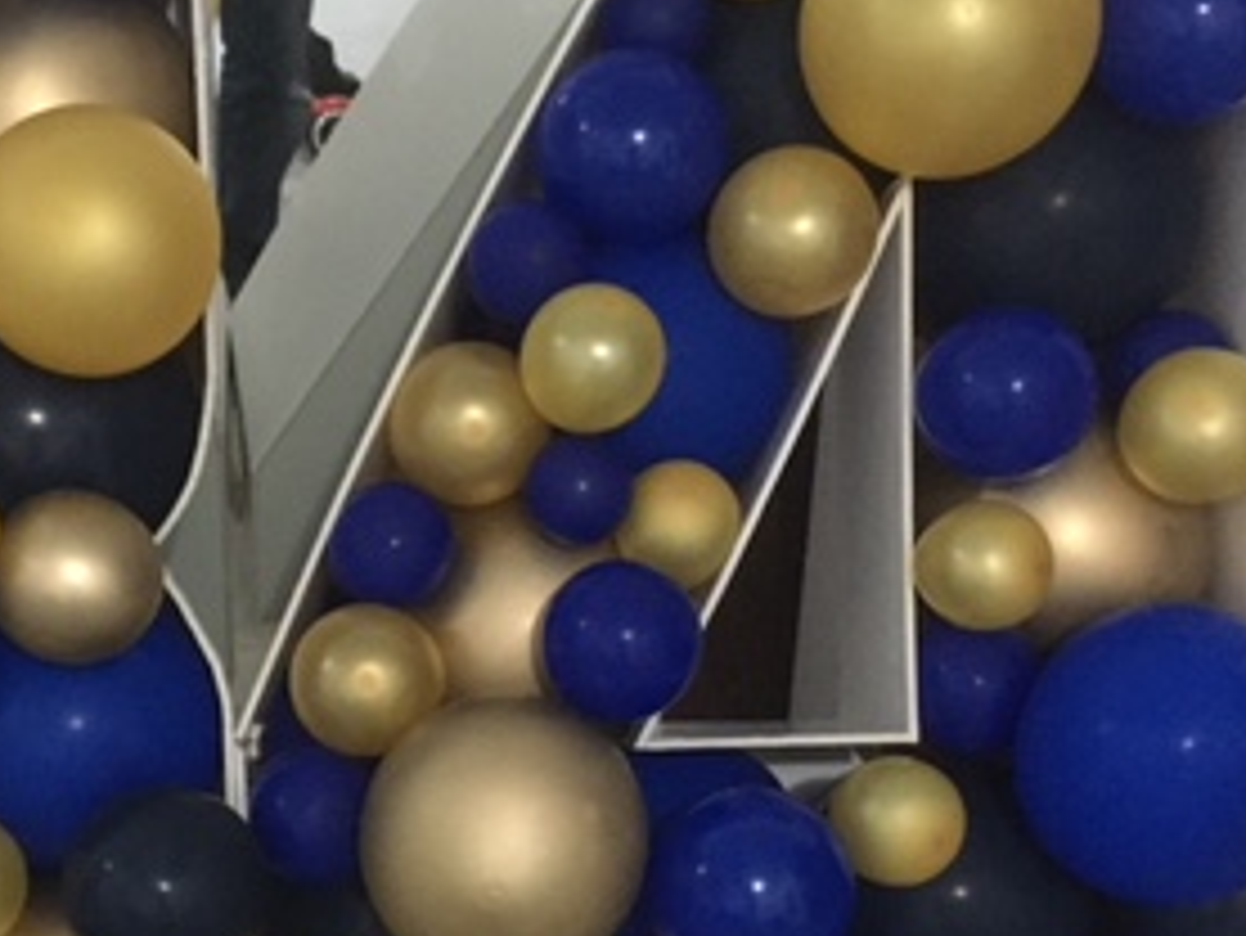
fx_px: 2413
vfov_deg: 21.7
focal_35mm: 67
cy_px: 711
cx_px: 328
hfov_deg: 28.6
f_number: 2.2
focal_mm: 4.15
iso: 250
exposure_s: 1/17
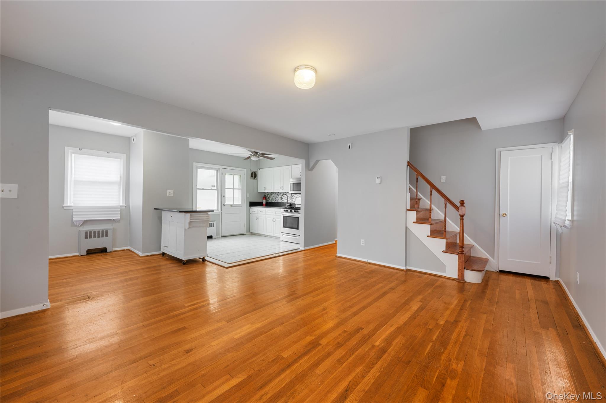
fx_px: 235
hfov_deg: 104.3
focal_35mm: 14
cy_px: 202
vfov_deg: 81.1
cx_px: 303
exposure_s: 1.3
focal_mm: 14
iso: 400
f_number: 14
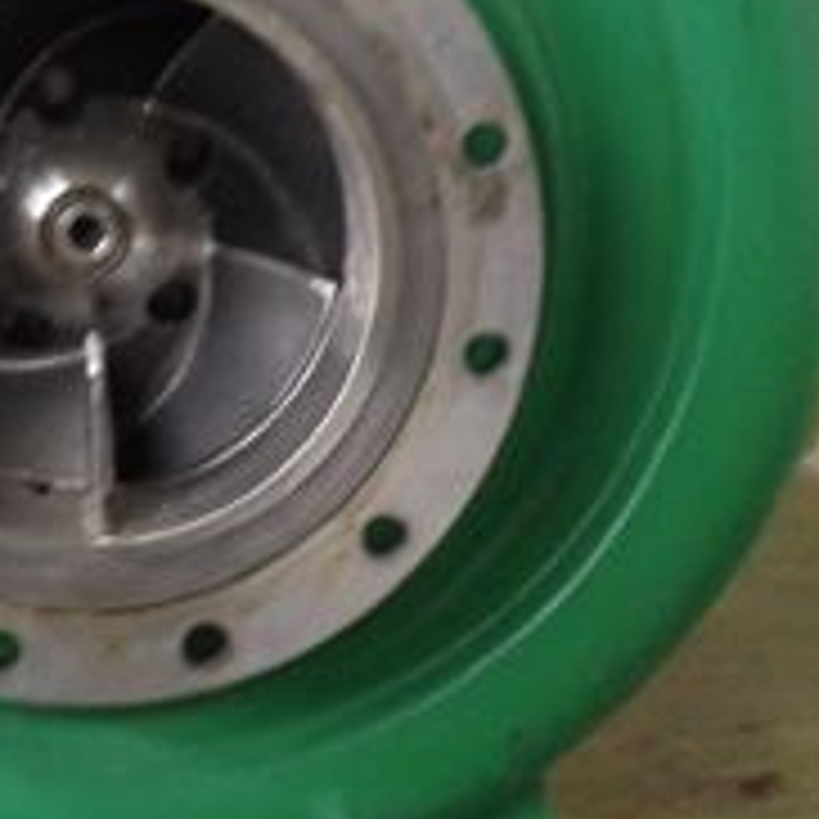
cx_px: 126
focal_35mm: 109
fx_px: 2918
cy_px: 176
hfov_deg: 15.8
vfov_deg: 15.9
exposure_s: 1/20
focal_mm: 4.28
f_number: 2.4
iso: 125
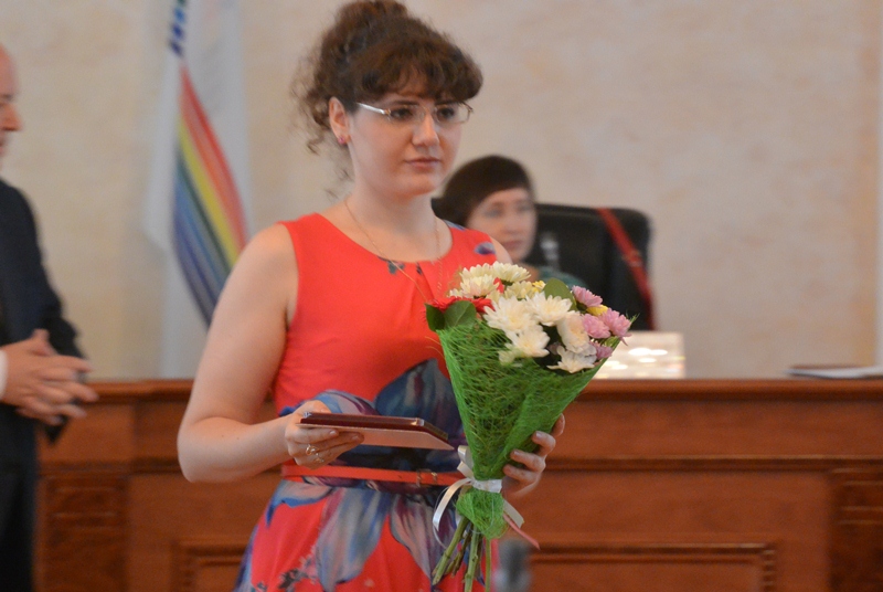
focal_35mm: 297
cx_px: 442
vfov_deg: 4.6
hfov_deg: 6.9
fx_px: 7295
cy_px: 296
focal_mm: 110
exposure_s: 1/60
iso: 1400
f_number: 5.6
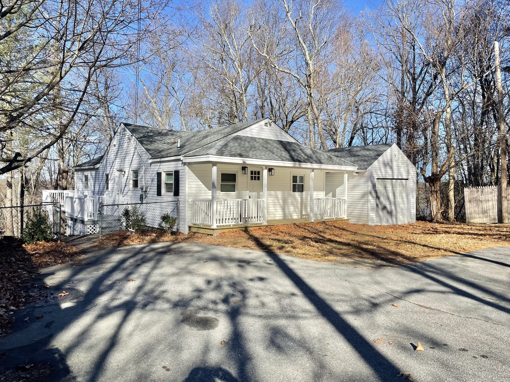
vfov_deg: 53.1
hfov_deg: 67.3
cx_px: 255
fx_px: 383
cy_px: 191
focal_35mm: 26
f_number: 1.6
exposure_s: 1/2882
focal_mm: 4.2
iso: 32
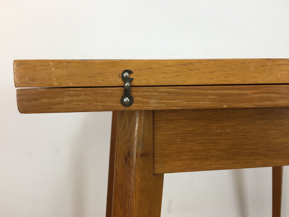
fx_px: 242
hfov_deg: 61.7
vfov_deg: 48.2
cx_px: 144
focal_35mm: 29
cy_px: 108
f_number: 2.2
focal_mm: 4.15
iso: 40
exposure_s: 1/33
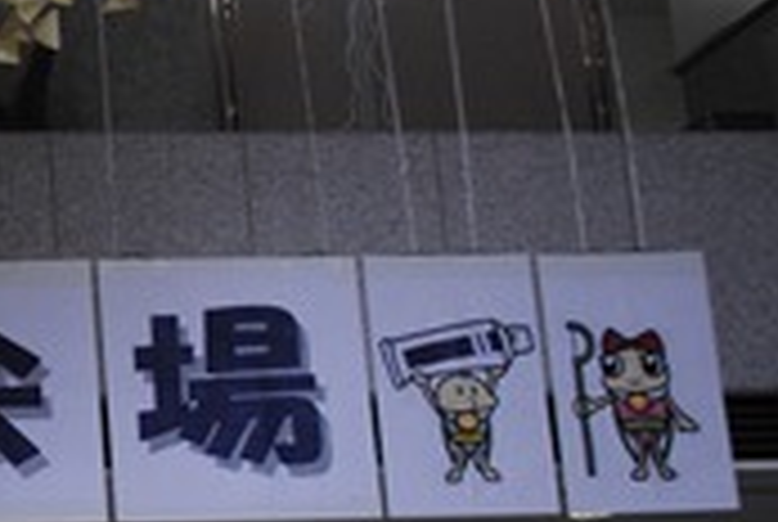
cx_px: -405
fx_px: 2165
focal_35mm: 100
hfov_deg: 18.1
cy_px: 243
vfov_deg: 13.7
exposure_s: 1/50
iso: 200
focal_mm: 18
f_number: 3.5
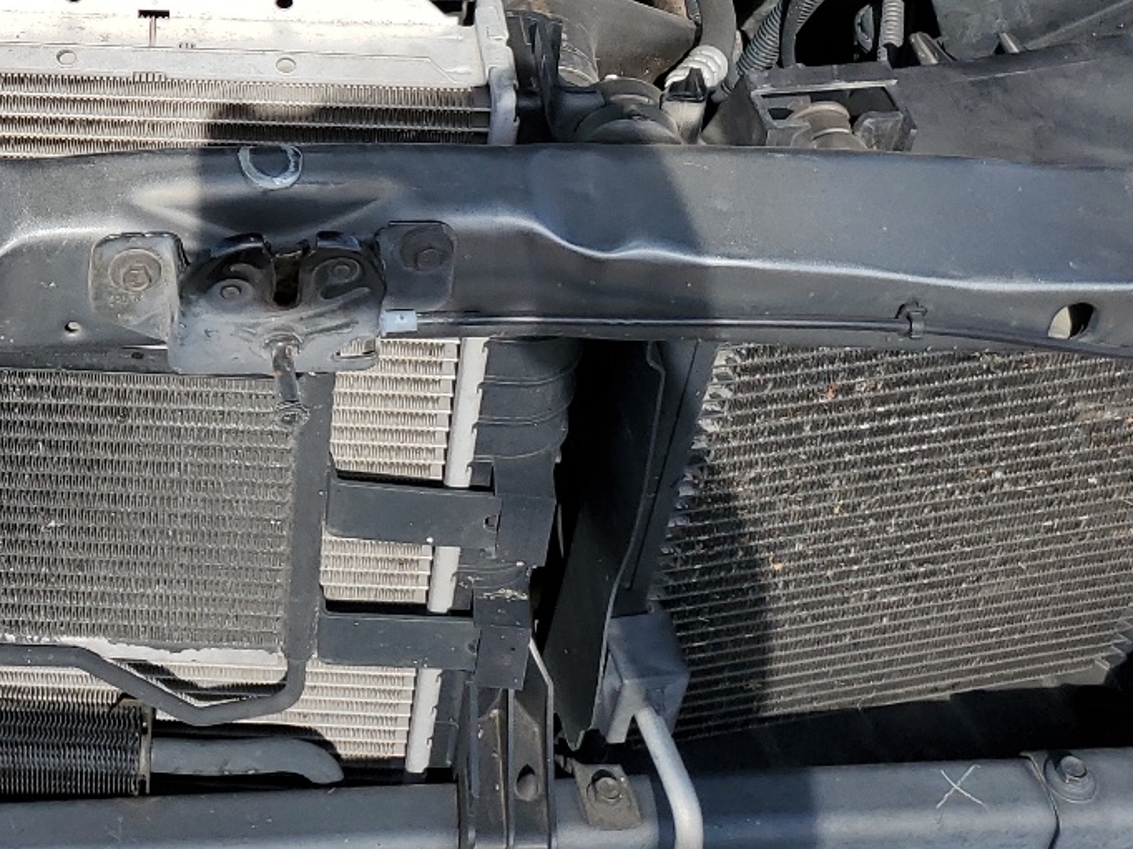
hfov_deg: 30.4
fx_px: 1996
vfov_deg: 22.9
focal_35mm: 61
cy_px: -22
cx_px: 123
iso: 50
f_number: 1.5
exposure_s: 1/2500
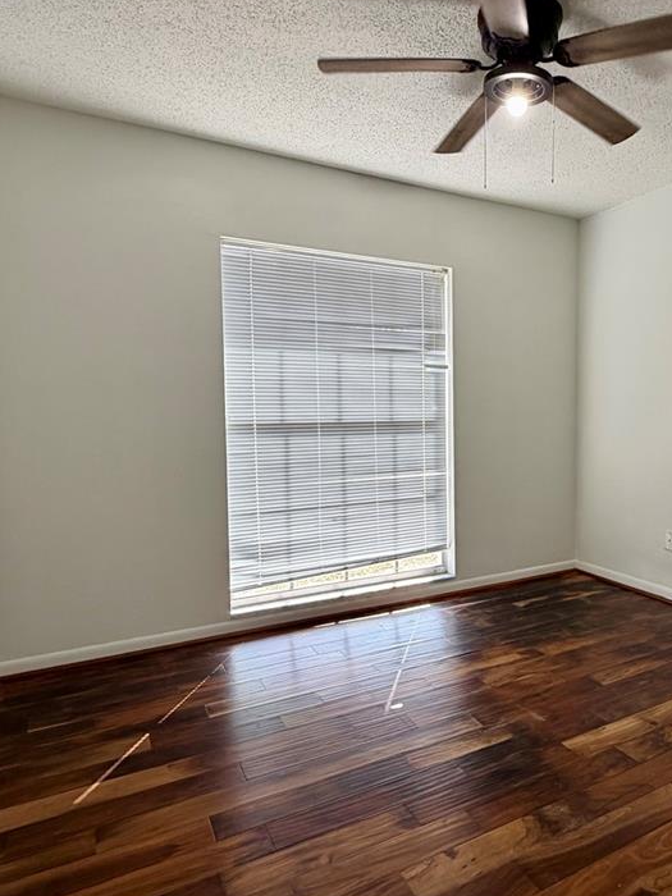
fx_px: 621
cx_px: 474
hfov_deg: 55.0
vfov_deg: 71.6
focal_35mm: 24
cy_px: 447
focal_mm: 2.22
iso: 100
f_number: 2.2
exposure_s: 1/121
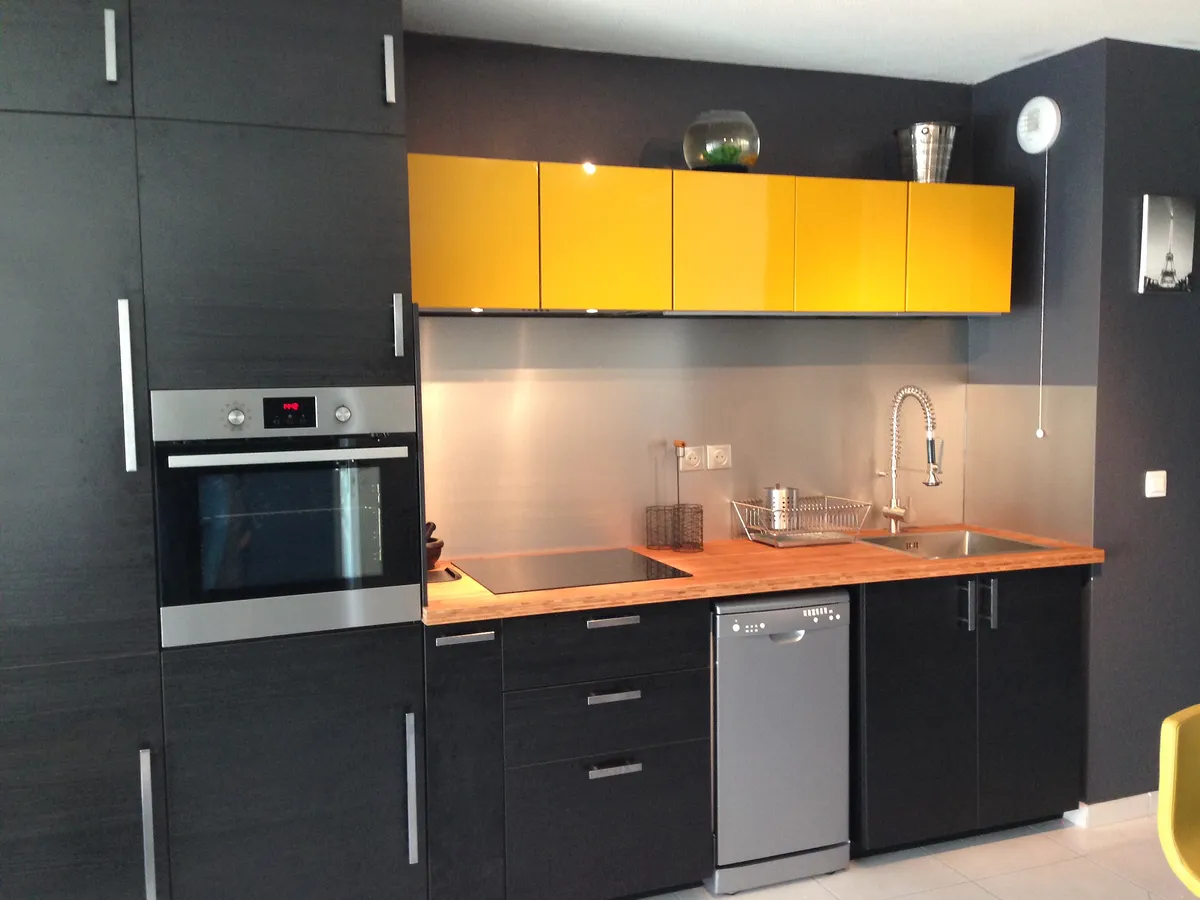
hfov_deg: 55.4
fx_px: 1144
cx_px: 600
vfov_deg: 42.9
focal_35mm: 33
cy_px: 450
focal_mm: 4.12
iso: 160
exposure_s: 1/20
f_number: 2.4
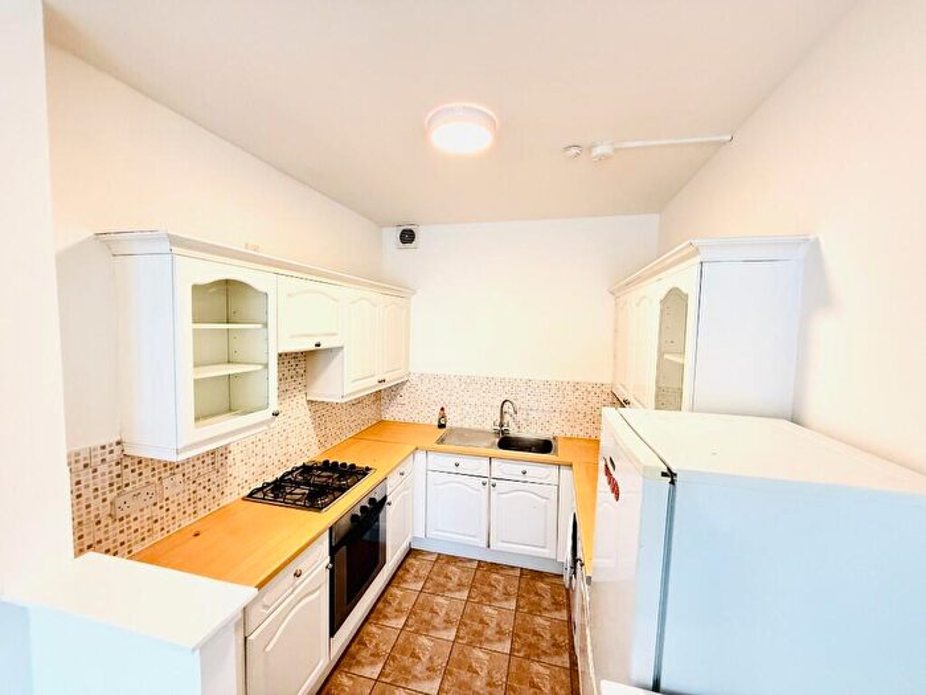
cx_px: 463
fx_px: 375
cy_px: 348
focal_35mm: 14
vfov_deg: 85.7
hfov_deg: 102.1
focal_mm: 2.22
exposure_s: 1/50
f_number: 2.2
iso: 500
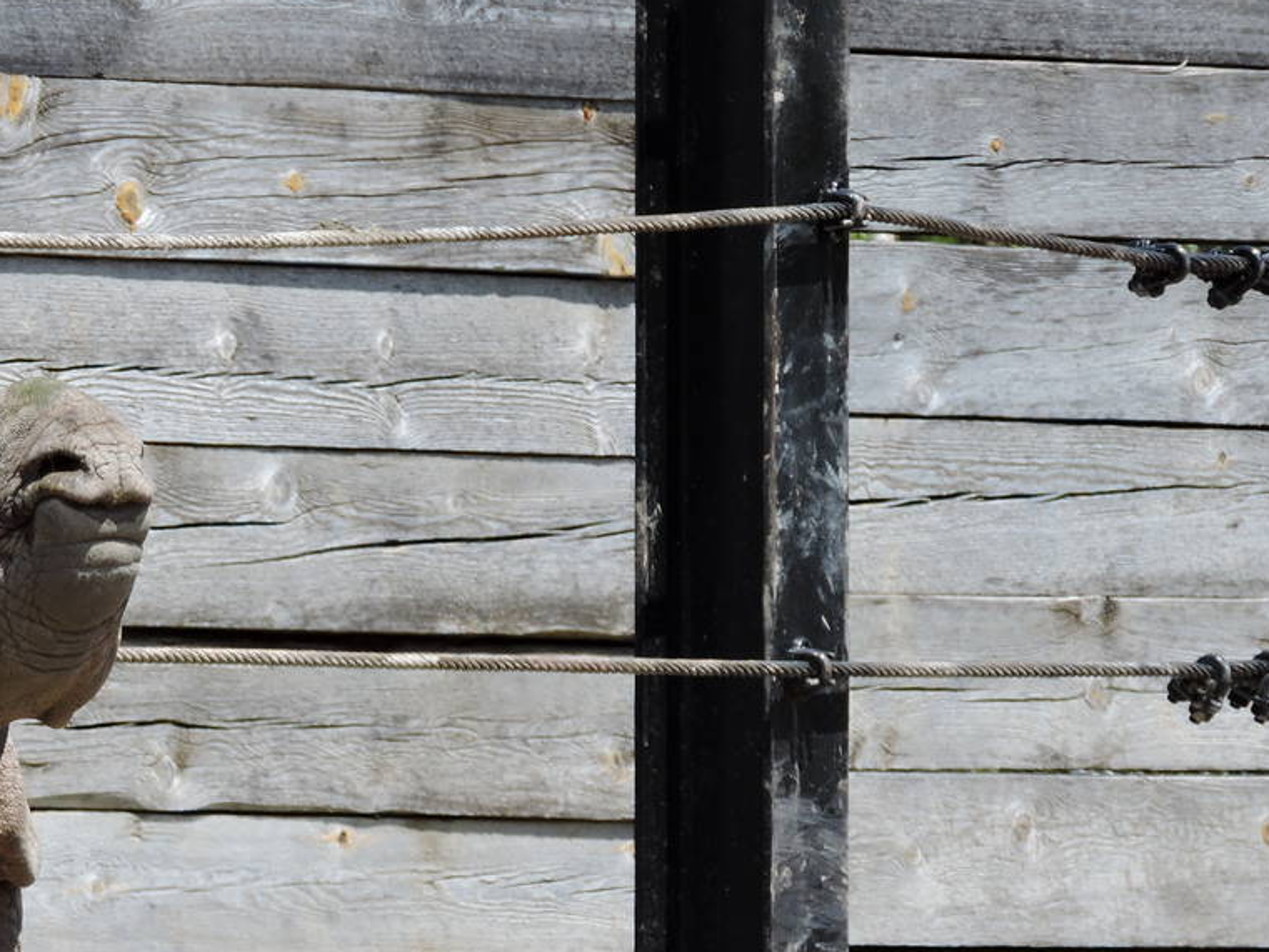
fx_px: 33512
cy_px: 795
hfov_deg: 2.2
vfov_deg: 1.6
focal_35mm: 914
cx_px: -30
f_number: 4.9
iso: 100
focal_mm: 77.6
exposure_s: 1/400
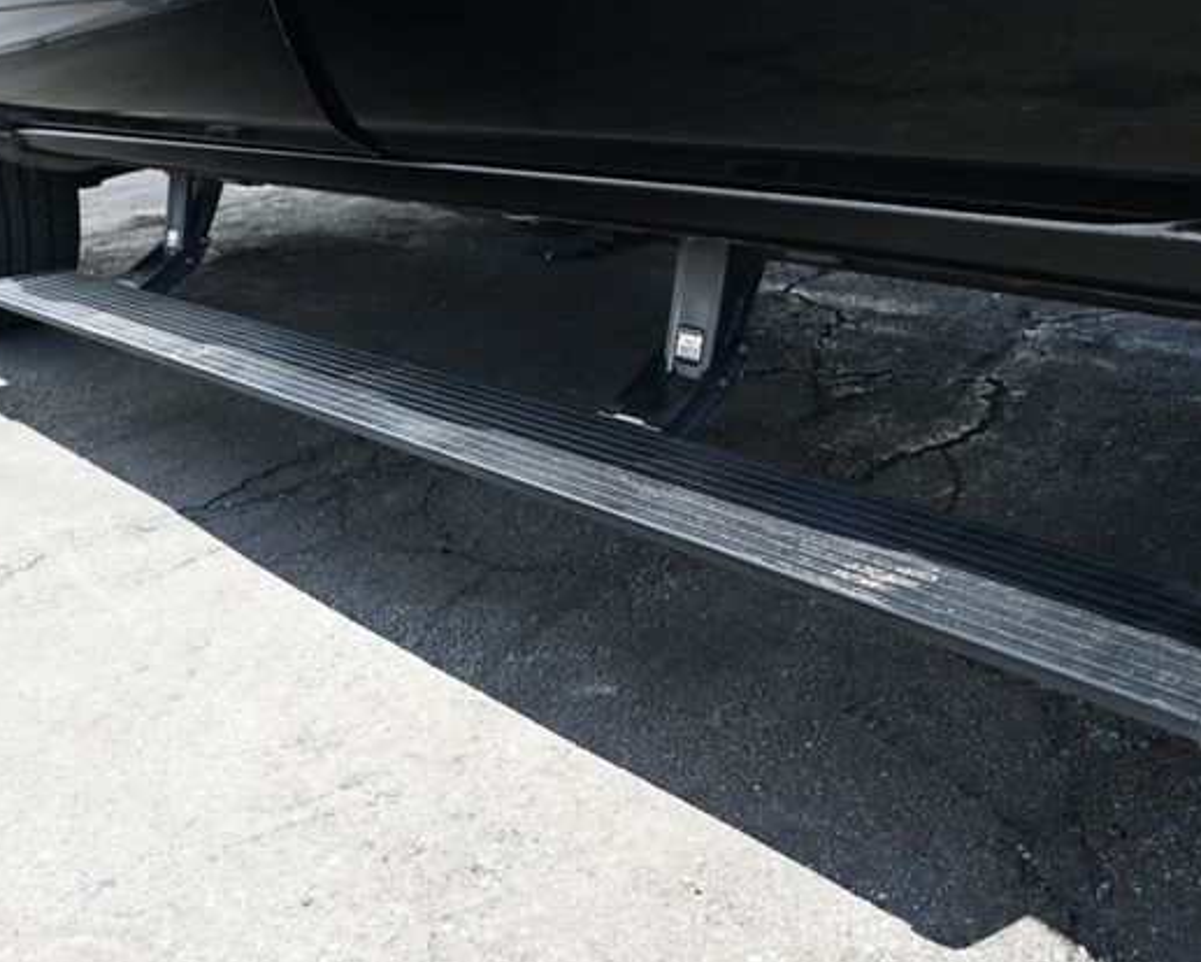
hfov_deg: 49.5
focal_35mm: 37
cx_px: 669
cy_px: 472
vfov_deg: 40.6
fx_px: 1301
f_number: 4
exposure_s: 1/250
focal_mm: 21
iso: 250
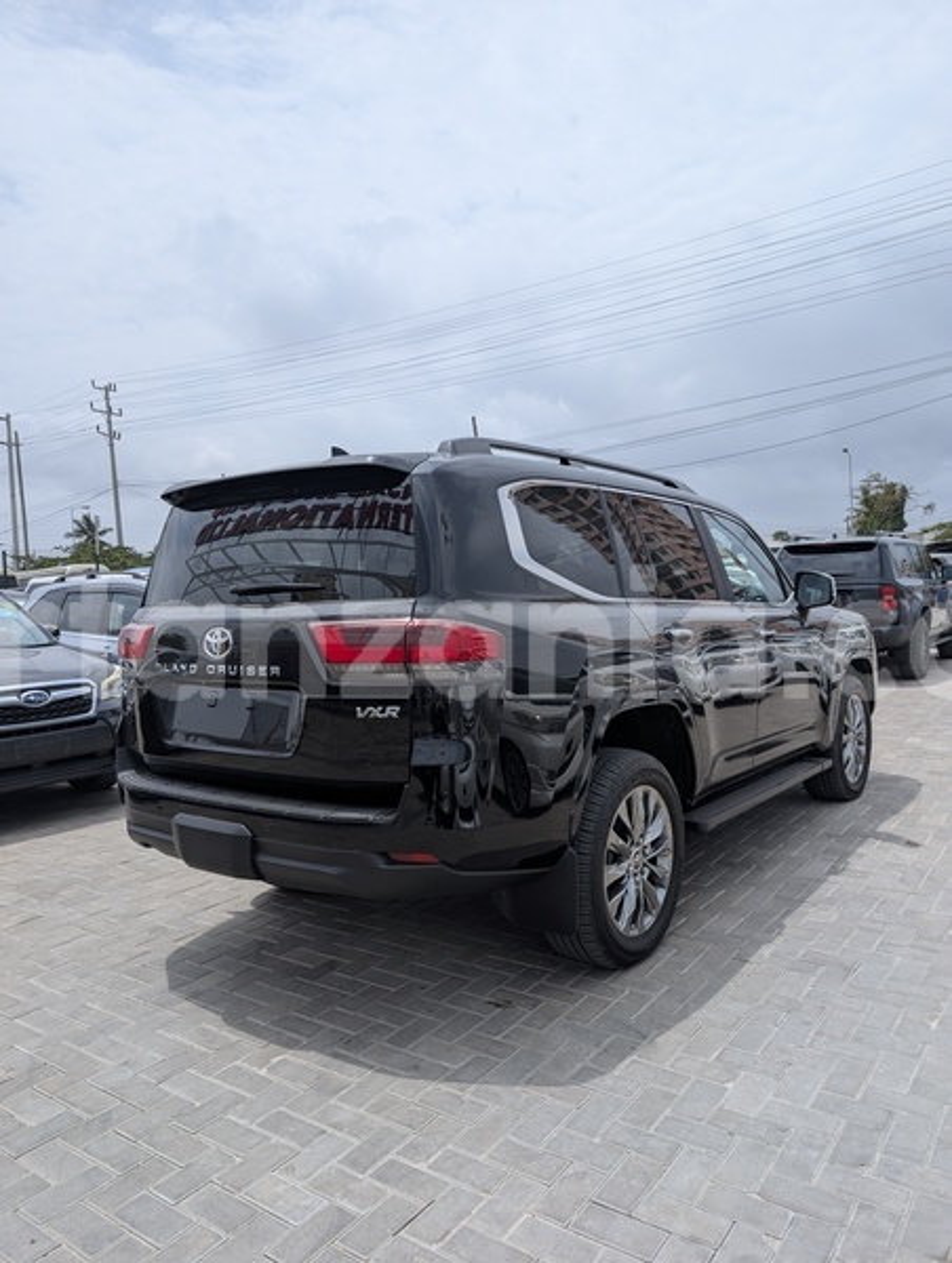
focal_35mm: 24
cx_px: 476
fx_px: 878
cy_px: 632
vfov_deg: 71.5
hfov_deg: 57.0
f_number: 1.68
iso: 22
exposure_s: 1/1869
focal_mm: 6.9
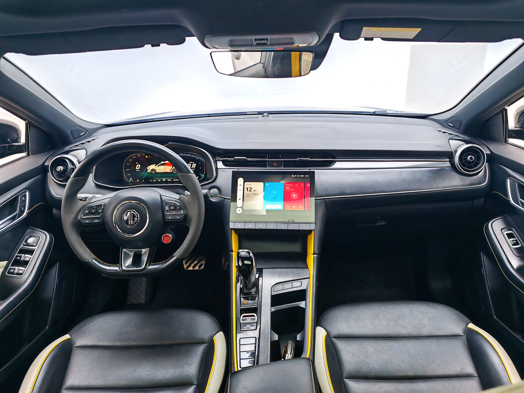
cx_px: 262
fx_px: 409
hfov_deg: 65.3
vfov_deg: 51.4
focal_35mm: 27
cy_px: 196
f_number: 1.6
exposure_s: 1/52
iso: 100
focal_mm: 7.62
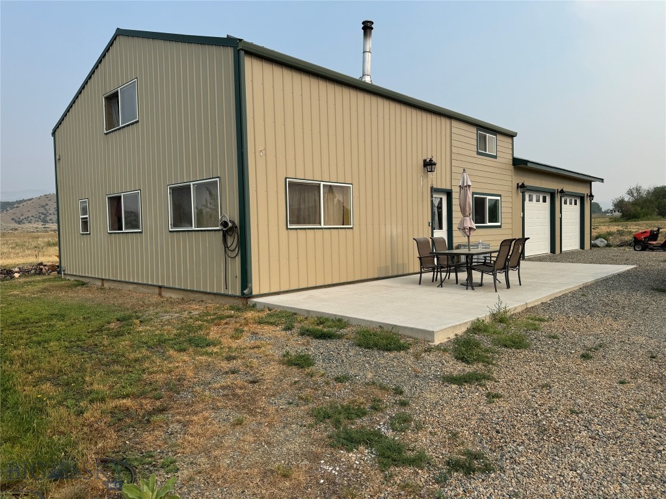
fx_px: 462
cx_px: 333
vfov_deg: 56.8
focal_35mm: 24
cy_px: 250
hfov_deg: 71.6
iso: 80
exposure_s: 1/3096
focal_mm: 6.76
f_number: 1.78
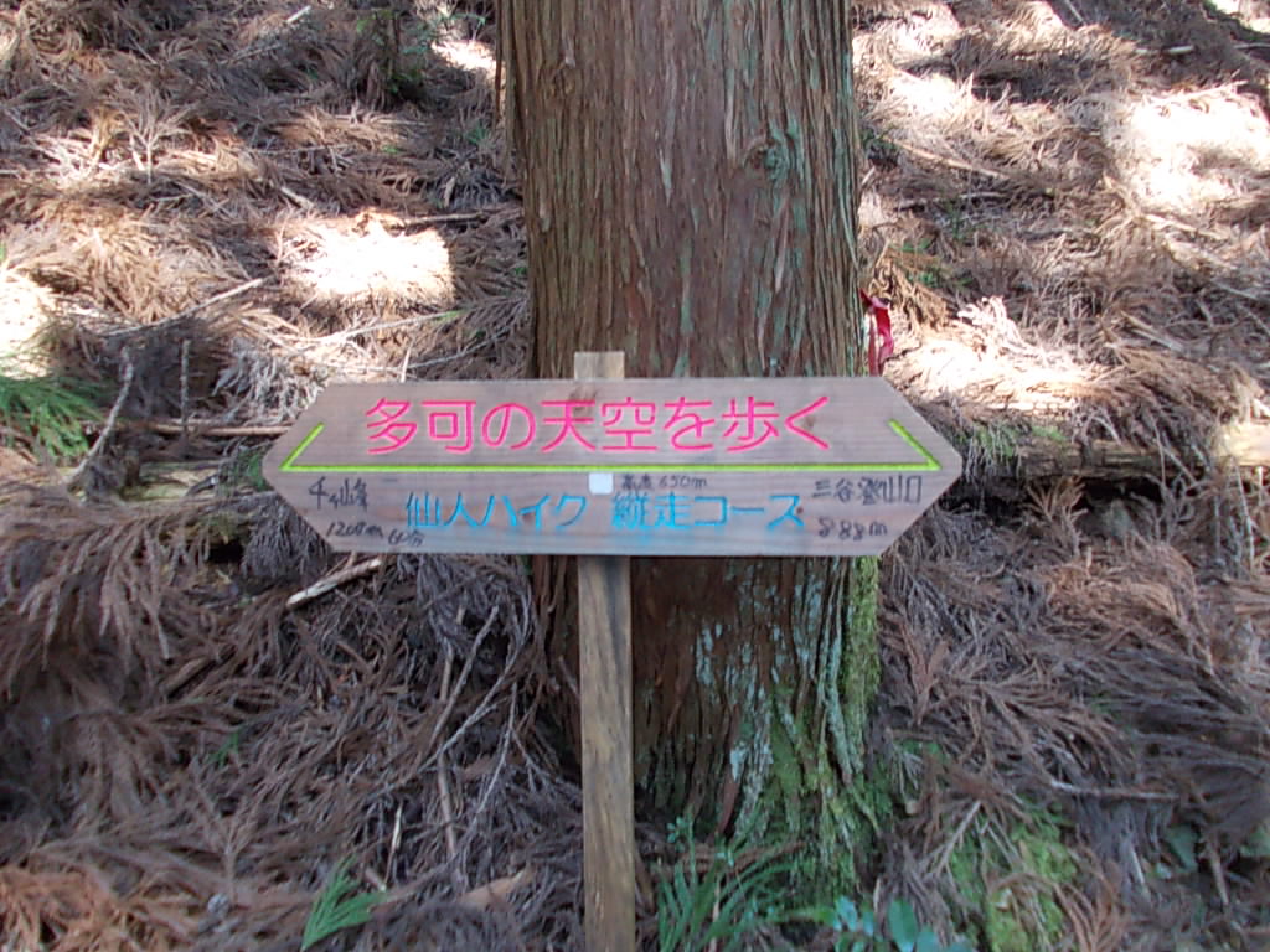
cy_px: 476
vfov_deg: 49.7
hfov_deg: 63.4
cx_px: 635
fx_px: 1027
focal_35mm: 28
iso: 200
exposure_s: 1/25
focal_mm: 4
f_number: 2.7
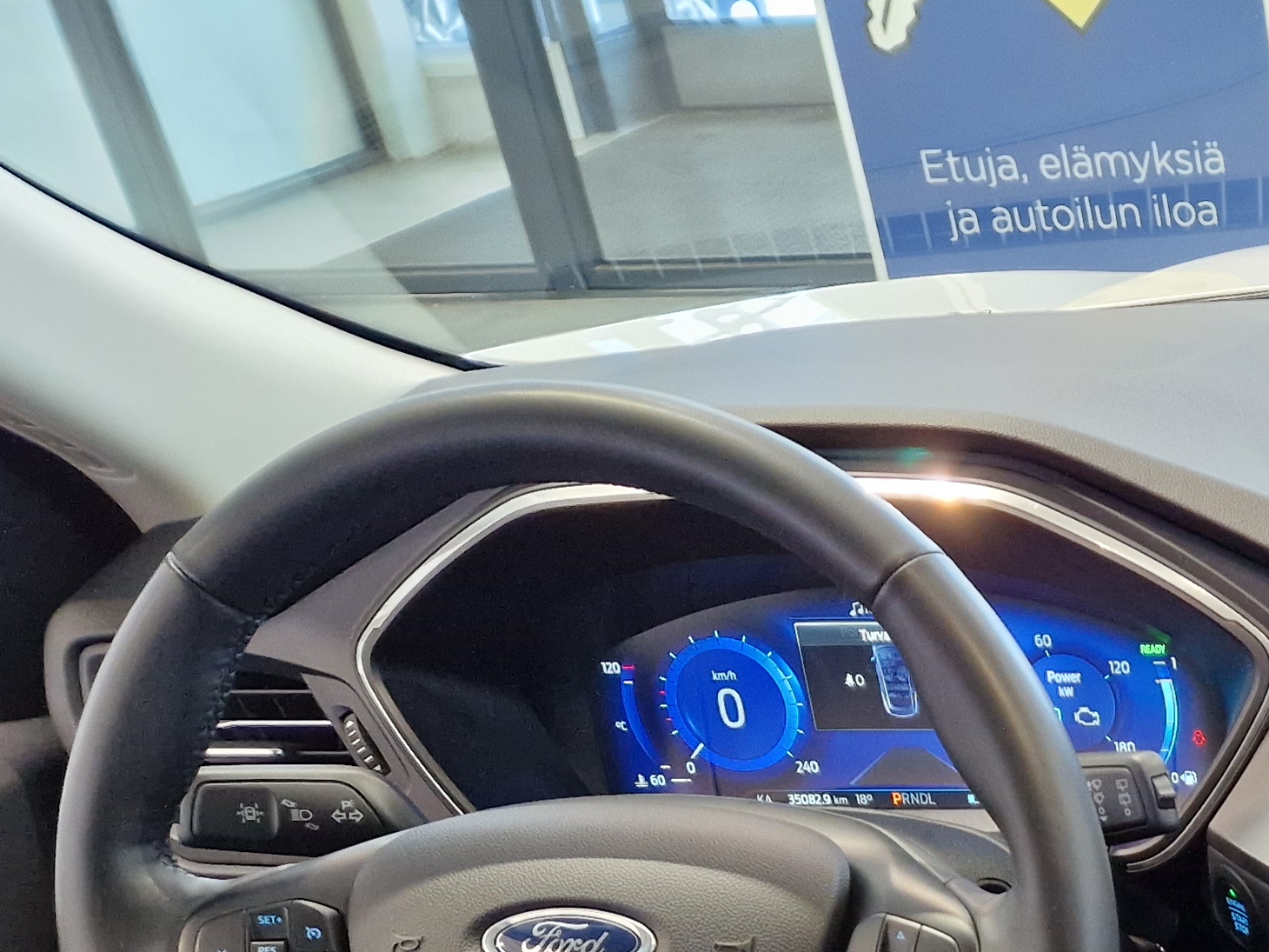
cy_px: 1298
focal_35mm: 63
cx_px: 1678
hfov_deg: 26.0
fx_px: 2310
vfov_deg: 20.8
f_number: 1.8
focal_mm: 5.4
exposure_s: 1/100
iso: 500
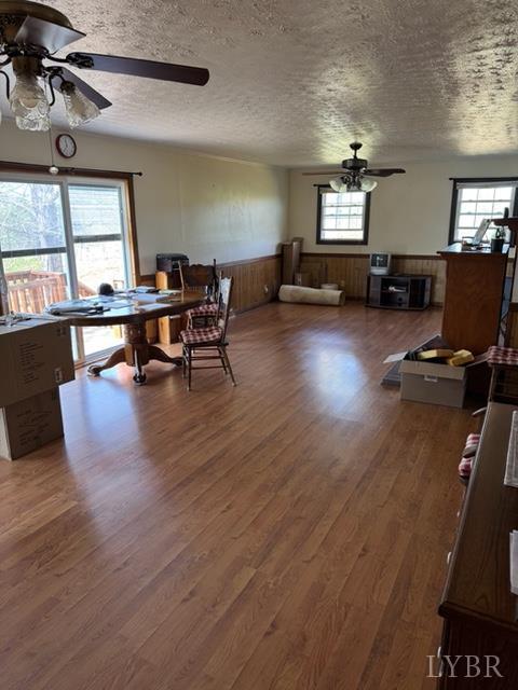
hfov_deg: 56.8
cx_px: 259
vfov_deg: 71.6
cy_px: 345
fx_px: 479
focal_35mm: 24
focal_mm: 6.76
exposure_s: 1/84
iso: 200
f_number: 1.78
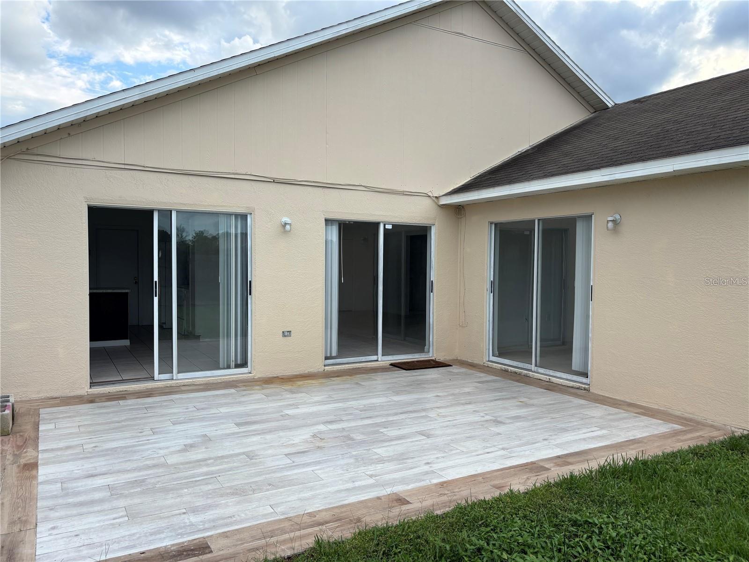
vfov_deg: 53.1
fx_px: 563
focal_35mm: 26
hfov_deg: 67.3
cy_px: 281
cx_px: 374
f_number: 1.6
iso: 50
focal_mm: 5.96
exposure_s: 1/1220
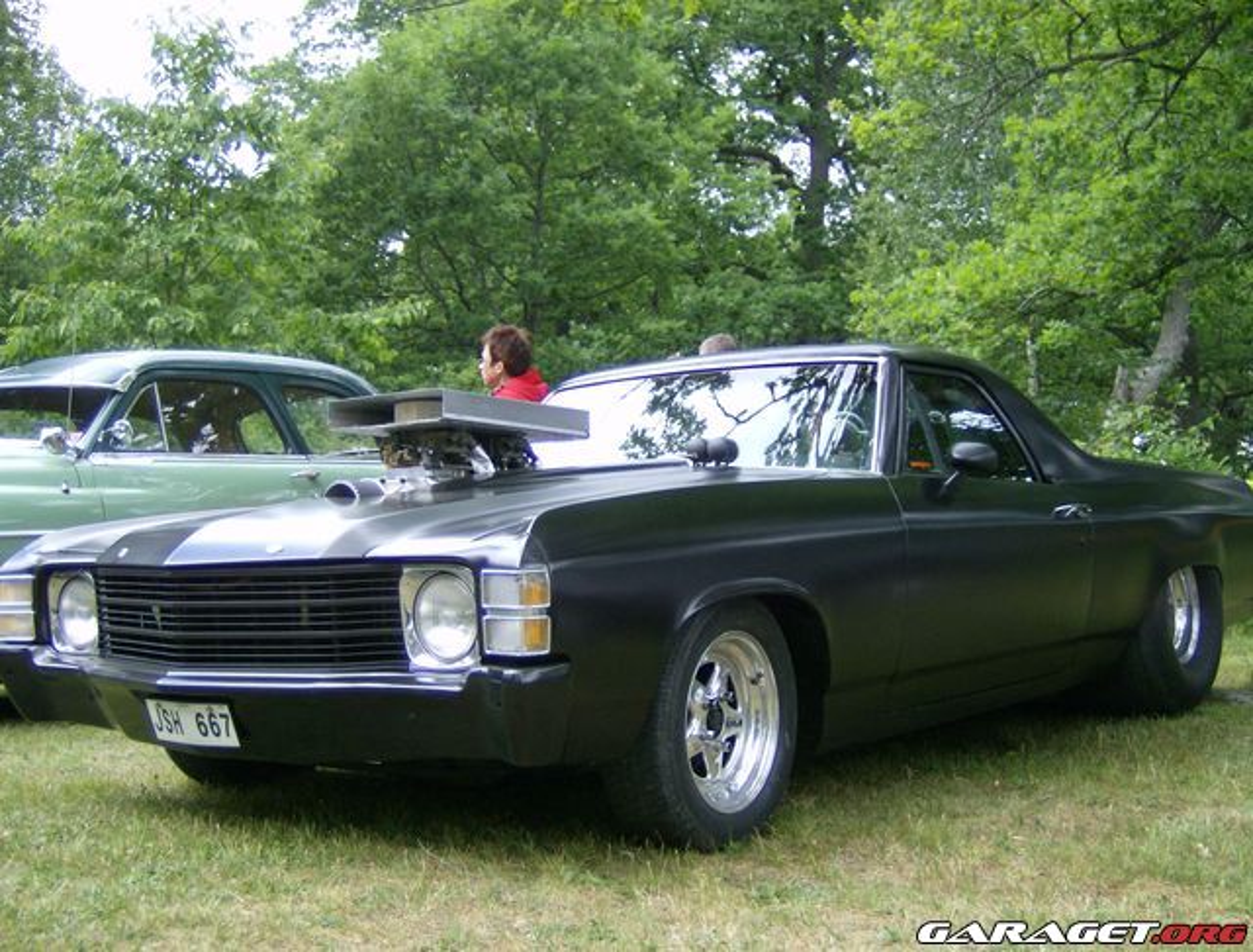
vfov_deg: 31.8
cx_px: 626
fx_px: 1673
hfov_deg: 41.1
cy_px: 476
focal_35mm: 46
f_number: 3.1
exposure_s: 1/155
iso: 100
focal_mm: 7.7
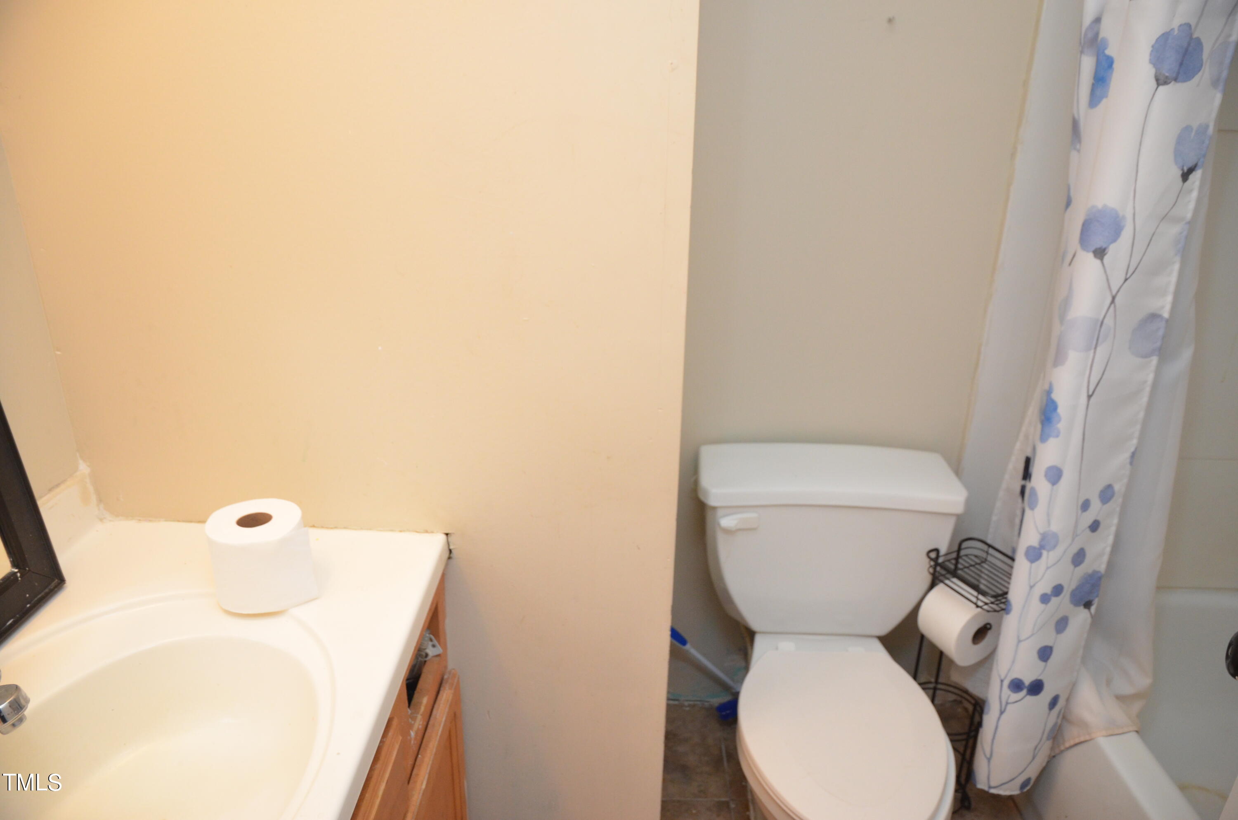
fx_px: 824
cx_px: 619
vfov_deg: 52.9
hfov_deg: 73.9
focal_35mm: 24
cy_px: 410
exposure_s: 1/60
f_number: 4
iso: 1100
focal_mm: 16
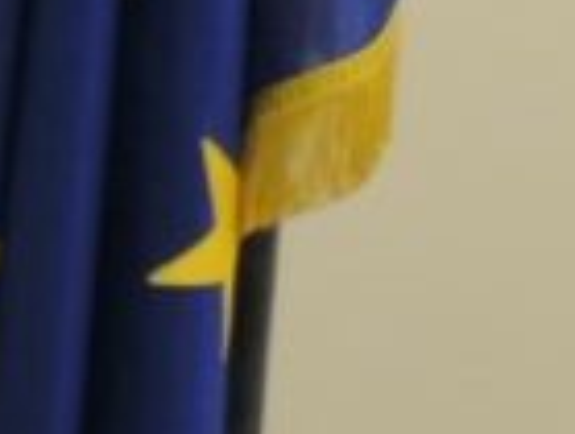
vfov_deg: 4.4
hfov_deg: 5.4
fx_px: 5562
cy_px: 725
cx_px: -1431
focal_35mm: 334
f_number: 3.5
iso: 280
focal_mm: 8.3
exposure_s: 1/50
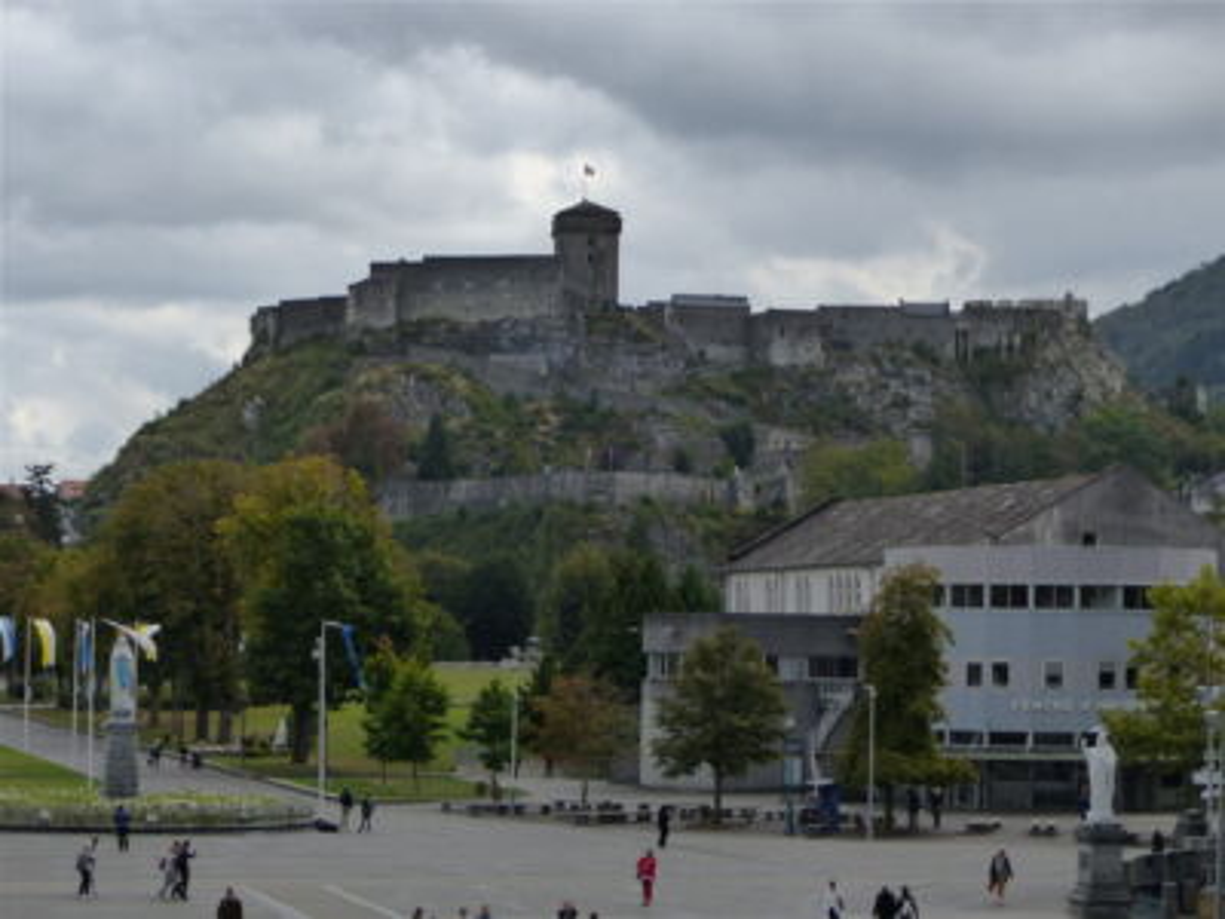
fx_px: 3433
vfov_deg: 15.2
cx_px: 612
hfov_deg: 20.2
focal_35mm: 97
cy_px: 460
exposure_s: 1/2000
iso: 200
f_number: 2.8
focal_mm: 17.4
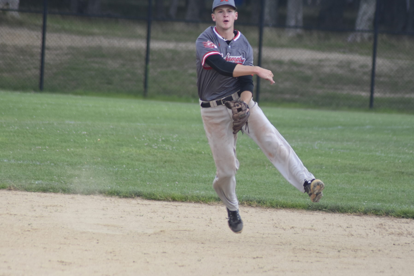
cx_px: 251
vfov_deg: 3.1
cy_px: 135
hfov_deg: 4.6
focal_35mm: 449
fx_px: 5164
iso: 400
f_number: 4.8
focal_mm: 210
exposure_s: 1/640
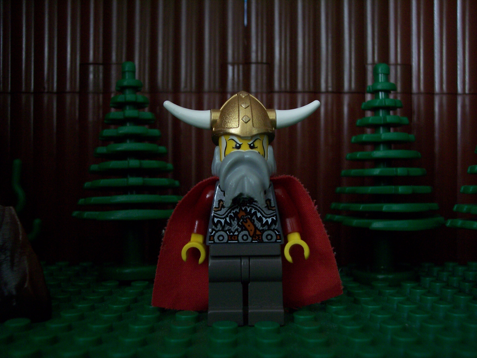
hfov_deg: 47.9
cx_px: 238
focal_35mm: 39
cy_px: 179
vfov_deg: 36.8
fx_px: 537
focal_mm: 8
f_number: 3.4
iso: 200
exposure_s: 1/8
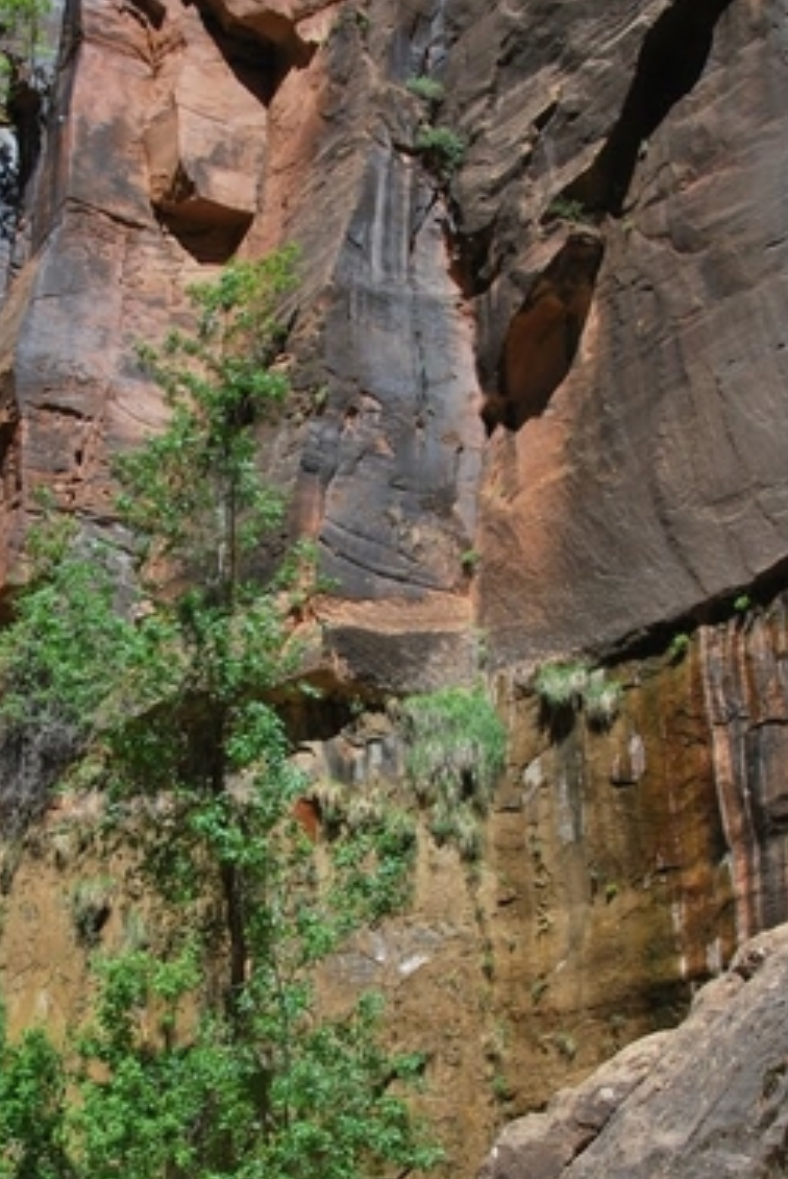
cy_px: 754
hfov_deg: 31.0
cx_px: 263
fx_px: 1409
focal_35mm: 43
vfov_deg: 44.9
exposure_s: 1/250
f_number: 8
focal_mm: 18
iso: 100
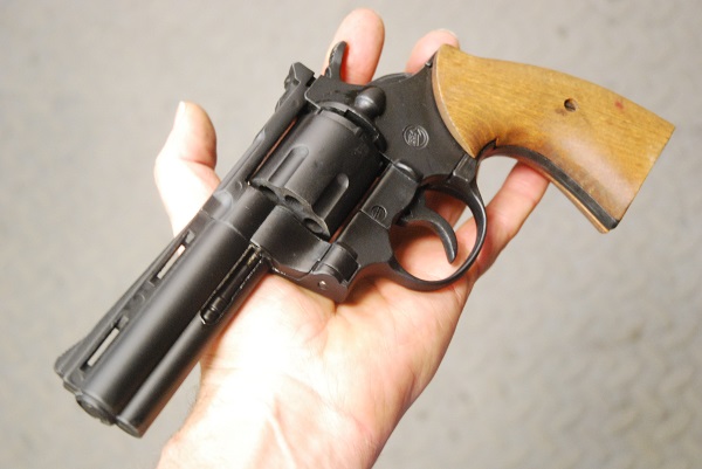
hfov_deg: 30.5
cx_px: 351
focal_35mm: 66
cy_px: 234
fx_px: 1288
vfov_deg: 20.6
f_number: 4.5
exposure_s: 1/20
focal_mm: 44
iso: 1600
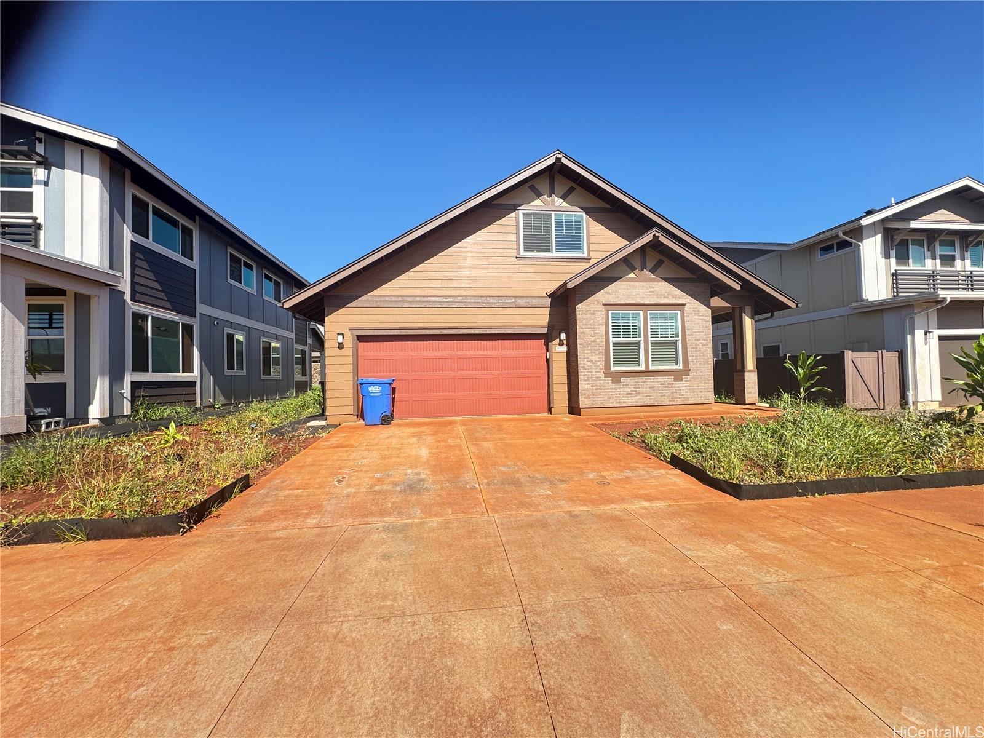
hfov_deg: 102.1
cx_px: 492
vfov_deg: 85.7
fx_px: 398
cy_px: 369
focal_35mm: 14
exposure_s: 1/605
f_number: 2.2
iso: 50
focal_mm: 2.22
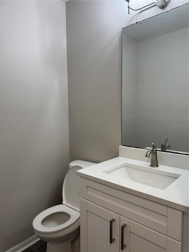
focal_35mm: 24
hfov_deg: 56.8
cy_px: 126
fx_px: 175
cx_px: 94
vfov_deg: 71.6
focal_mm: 6.76
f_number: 1.78
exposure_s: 1/120
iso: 100
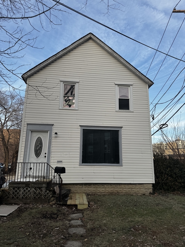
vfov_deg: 71.6
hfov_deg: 56.8
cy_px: 124
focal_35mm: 24
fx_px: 171
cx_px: 92
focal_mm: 6.76
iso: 80
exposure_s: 1/1425
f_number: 1.78
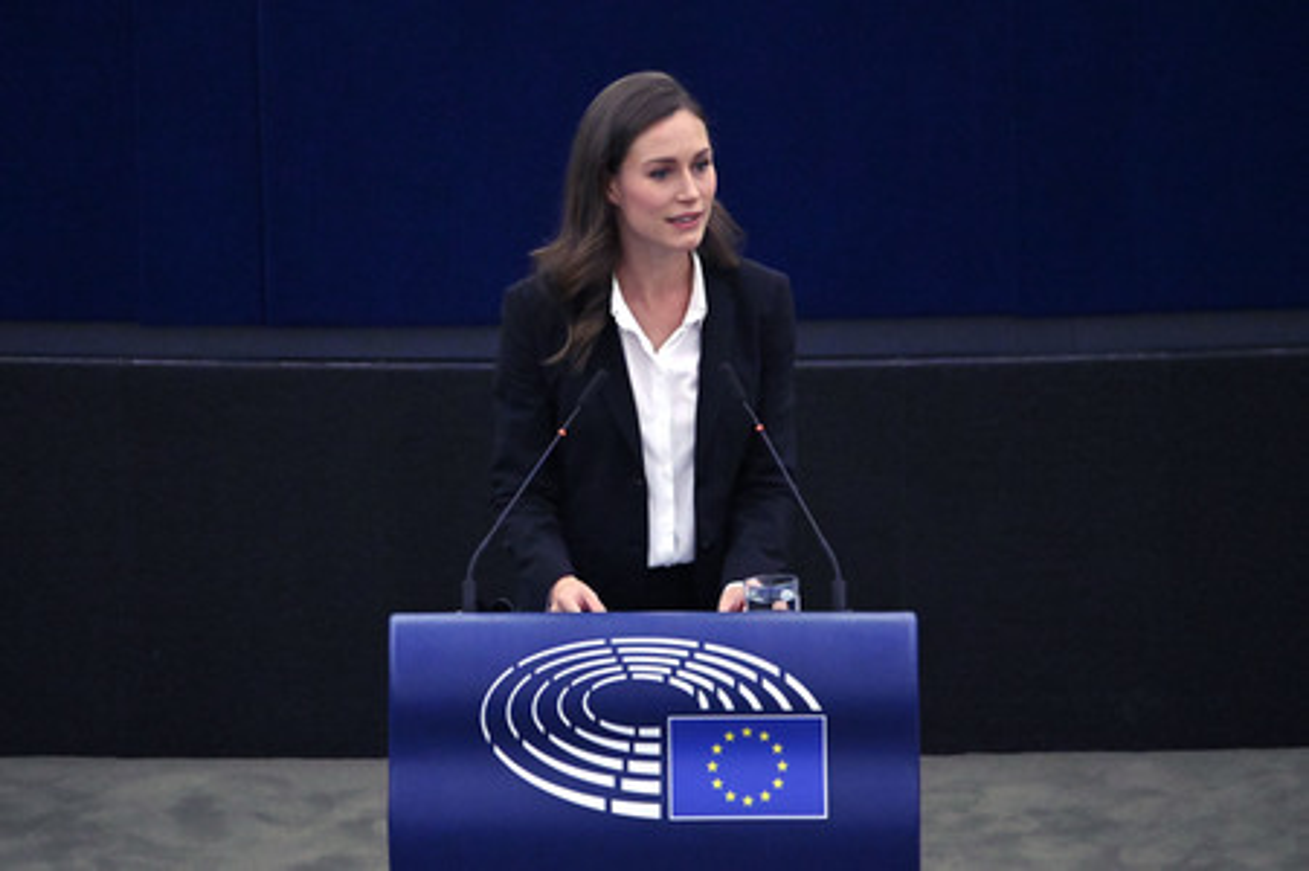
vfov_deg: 2.3
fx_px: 21800
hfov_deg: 3.4
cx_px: 654
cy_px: 436
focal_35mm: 600
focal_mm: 600
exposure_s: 1/1000
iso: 10000
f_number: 6.3
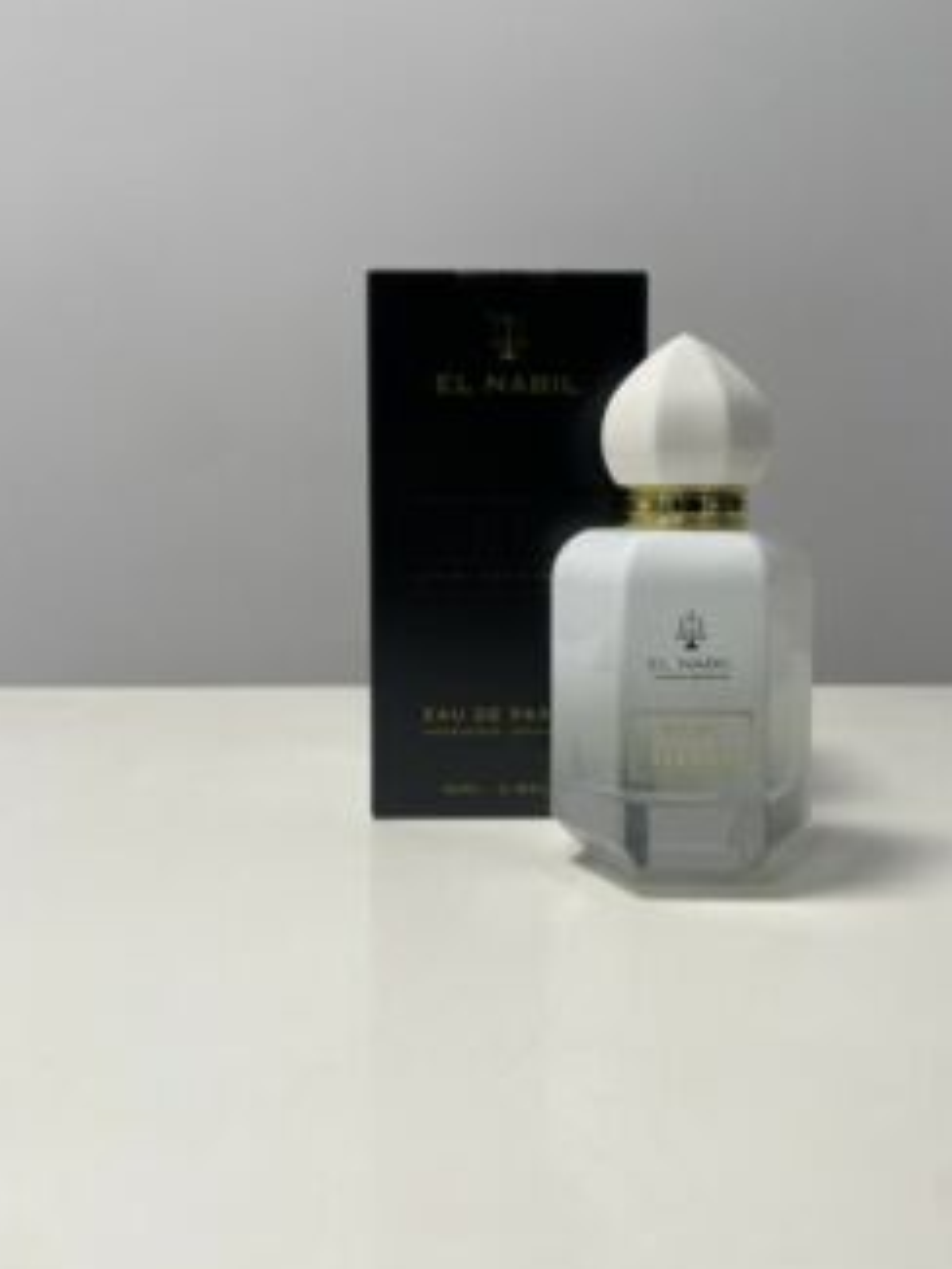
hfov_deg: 44.0
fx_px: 1173
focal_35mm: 32
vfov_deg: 56.7
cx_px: 554
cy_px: 578
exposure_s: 1/100
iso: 64
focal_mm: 4.2
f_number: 1.6
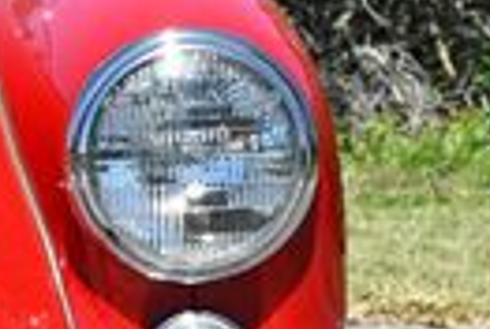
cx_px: -535
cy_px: 217
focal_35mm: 341
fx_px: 4652
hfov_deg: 5.9
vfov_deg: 4.1
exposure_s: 1/250
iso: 100
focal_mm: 35
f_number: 8
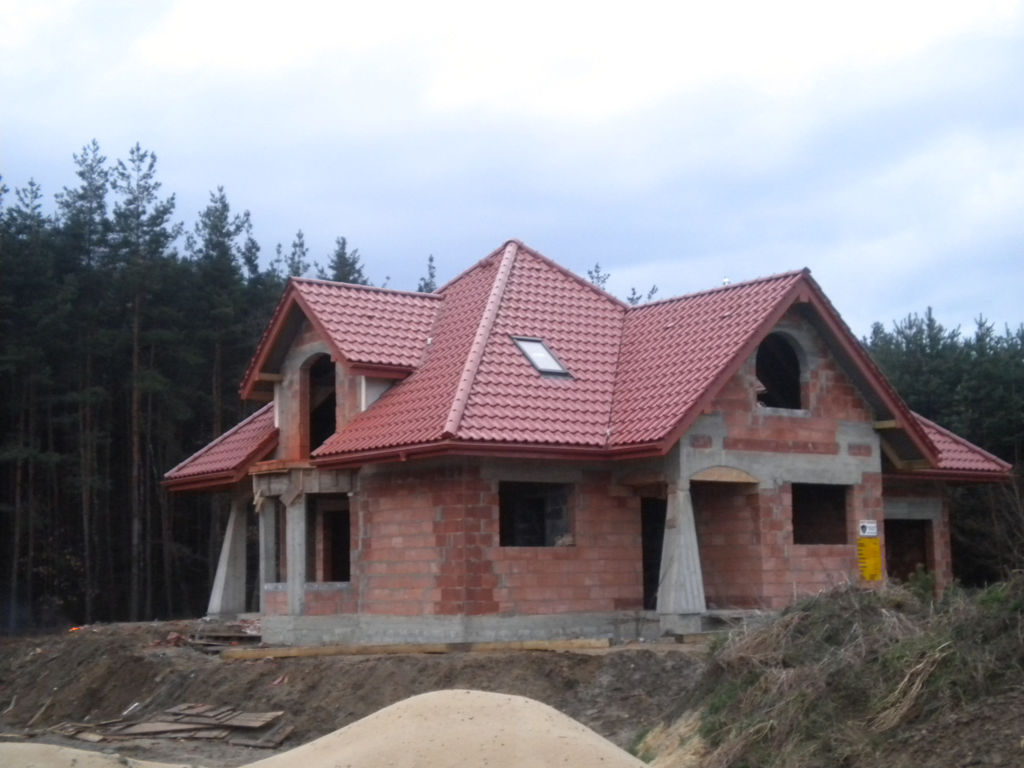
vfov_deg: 28.0
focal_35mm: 52
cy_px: 384
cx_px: 512
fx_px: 1538
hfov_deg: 36.8
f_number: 3.9
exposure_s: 1/35
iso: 400
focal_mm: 9.3
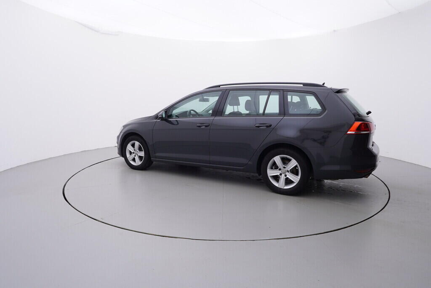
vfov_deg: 56.2
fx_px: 270
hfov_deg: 77.3
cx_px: 216
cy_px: 144
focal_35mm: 22
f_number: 5
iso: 200
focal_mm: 15
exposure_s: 1/80
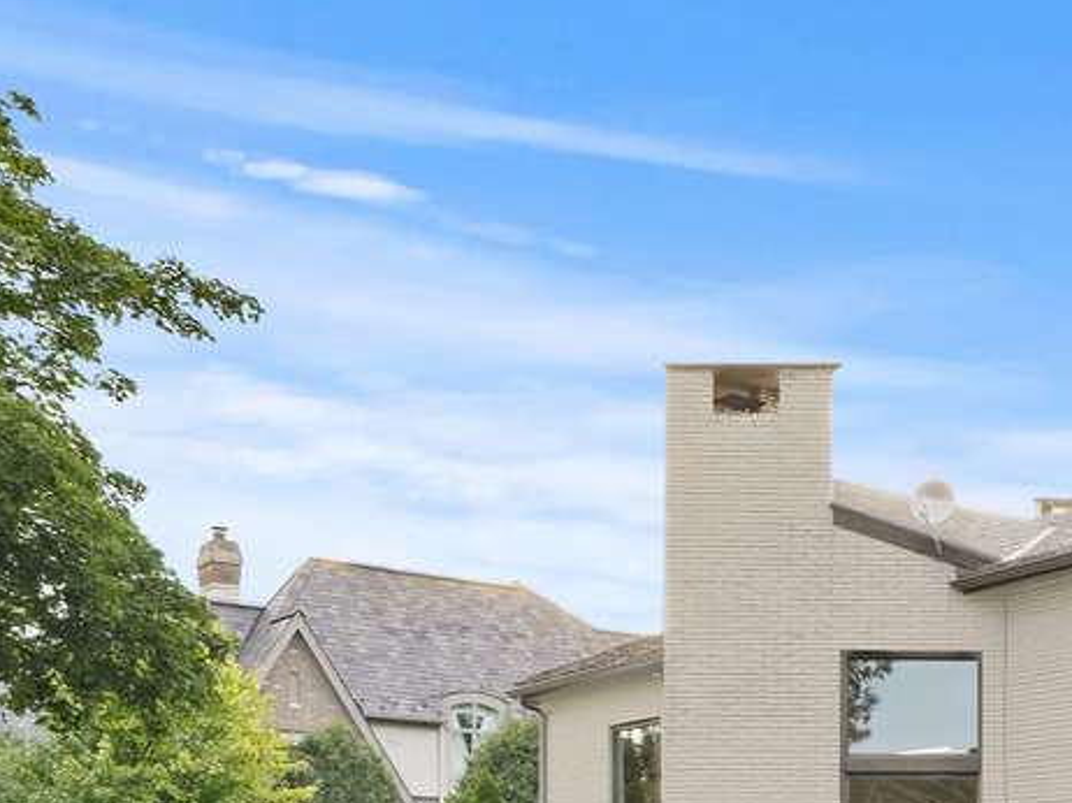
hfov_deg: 28.9
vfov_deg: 23.9
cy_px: 1030
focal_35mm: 54
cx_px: 1395
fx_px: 1671
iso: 500
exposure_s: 1/10
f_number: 9
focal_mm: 16
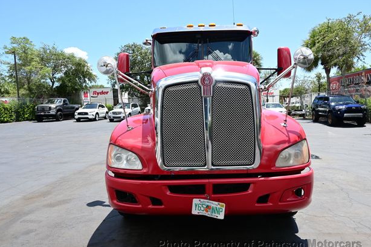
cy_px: 127
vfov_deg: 51.3
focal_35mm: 25
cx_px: 189
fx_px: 258
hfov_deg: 71.5
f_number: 7.1
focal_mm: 16
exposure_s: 1/160
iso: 100
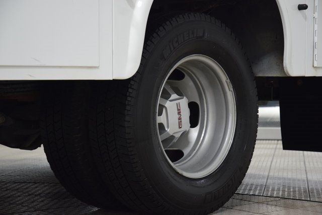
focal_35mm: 93
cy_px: 108
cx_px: 161
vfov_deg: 14.7
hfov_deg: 21.9
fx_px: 832
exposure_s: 1/50
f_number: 4.5
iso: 1600
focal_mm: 62
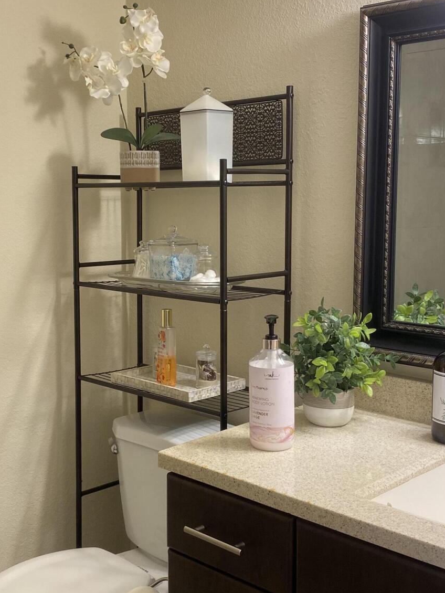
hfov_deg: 31.5
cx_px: 190
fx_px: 788
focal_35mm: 46
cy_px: 292
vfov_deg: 41.2
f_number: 1.8
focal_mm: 4.25
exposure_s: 1/60
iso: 64
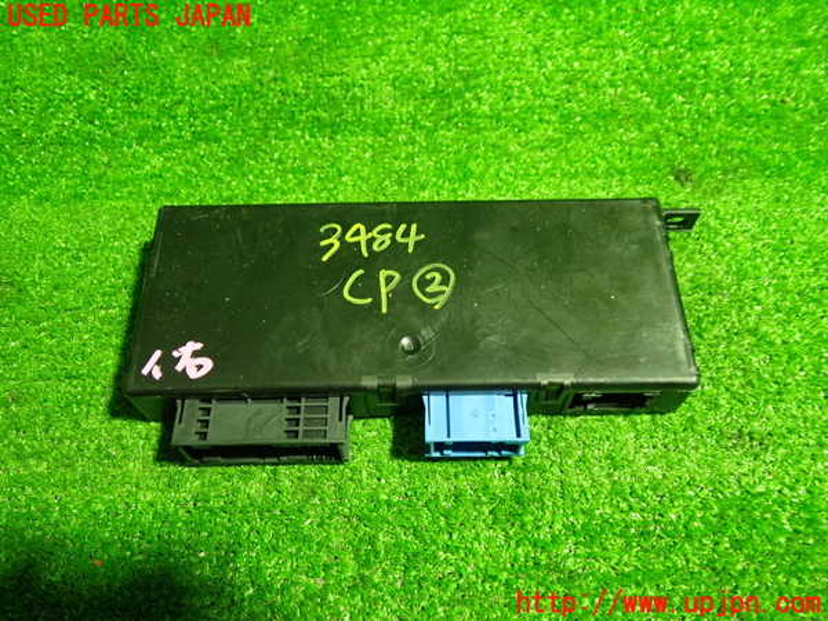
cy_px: 310
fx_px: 718
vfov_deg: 46.8
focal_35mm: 30
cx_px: 414
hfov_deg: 60.0
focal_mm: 5.4
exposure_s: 1/30
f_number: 2.3
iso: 640
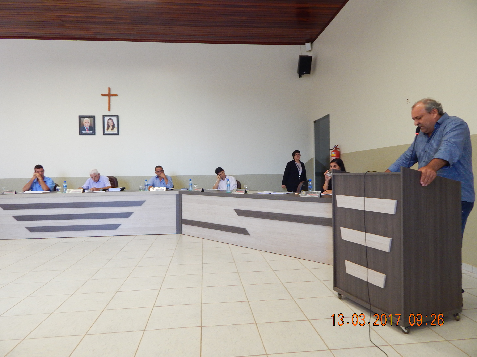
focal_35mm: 22
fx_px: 303
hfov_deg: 76.4
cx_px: 238
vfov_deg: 61.1
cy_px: 178
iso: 220
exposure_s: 1/30
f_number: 3
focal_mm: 4
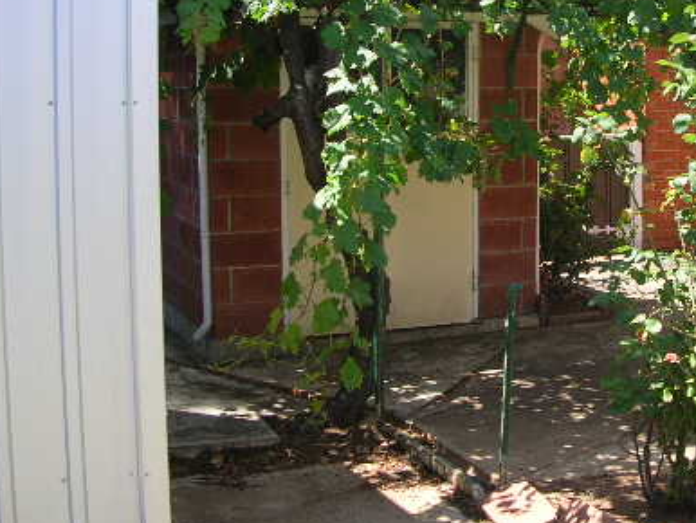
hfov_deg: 32.6
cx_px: 523
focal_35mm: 58
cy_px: 188
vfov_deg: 25.2
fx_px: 1167
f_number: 2.8
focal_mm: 5.8
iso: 50
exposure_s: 1/296
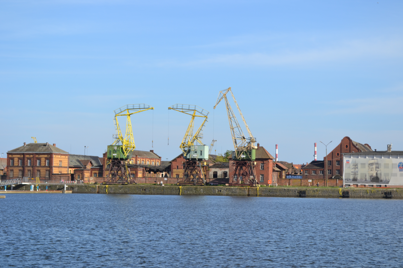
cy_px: 134
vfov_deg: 16.6
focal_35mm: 82
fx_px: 923
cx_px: 202
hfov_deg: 24.6
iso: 100
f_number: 7.1
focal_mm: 55
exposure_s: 1/250
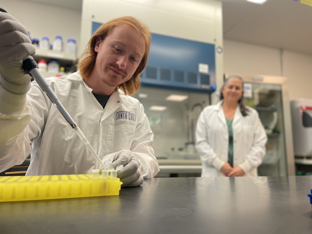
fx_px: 234
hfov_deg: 67.3
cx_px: 156
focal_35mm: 26
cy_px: 117
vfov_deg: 53.1
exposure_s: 1/60
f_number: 1.6
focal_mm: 4.2
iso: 80
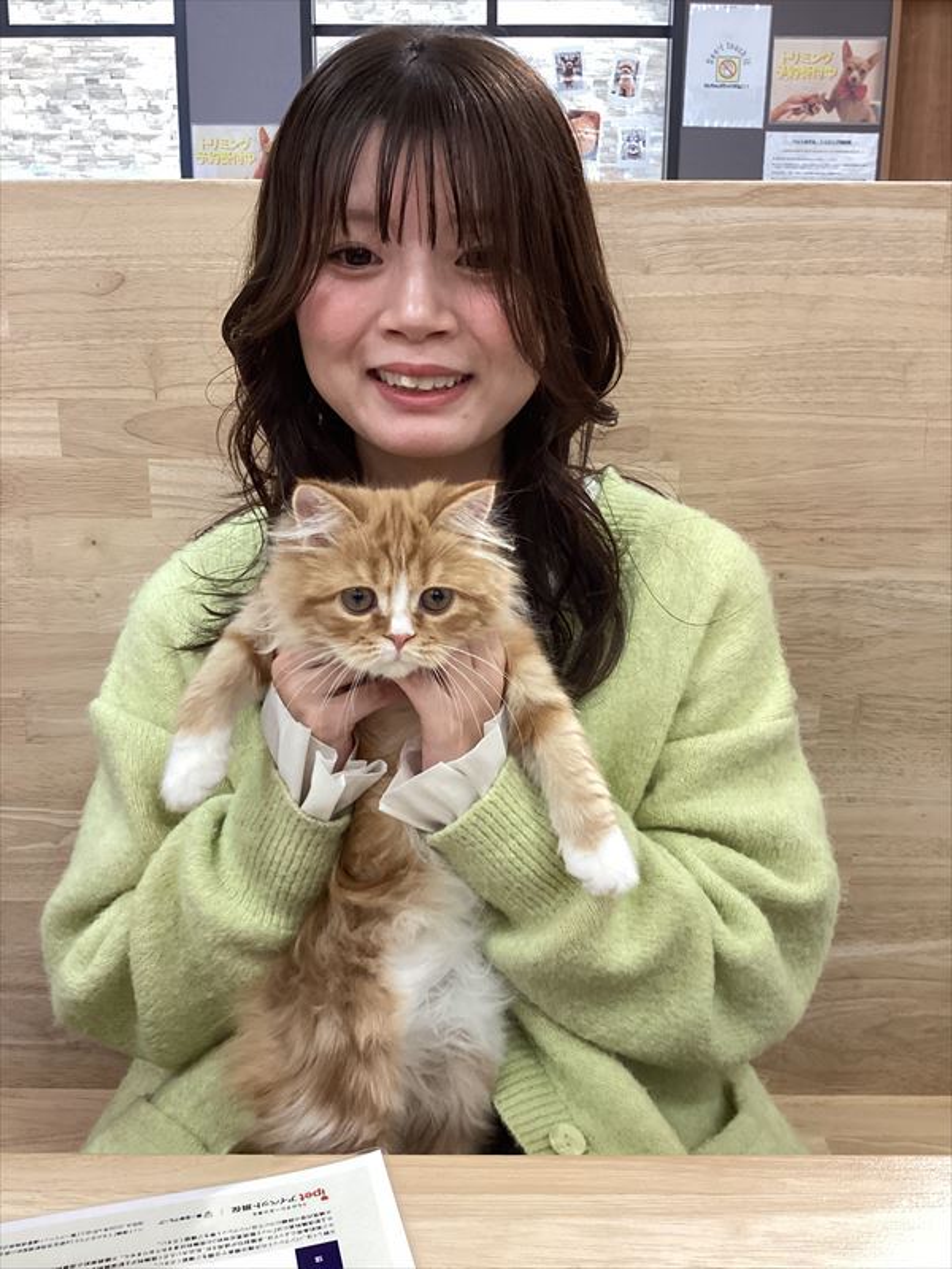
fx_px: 1137
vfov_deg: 58.4
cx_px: 476
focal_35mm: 31
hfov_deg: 45.4
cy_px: 634
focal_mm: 3.3
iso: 160
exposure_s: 1/60
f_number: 2.4
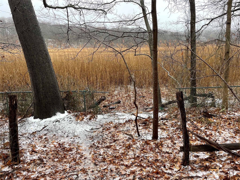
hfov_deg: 67.3
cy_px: 90
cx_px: 120
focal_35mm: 26
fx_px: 180
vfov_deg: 53.1
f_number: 1.6
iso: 32
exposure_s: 1/121
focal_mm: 4.2
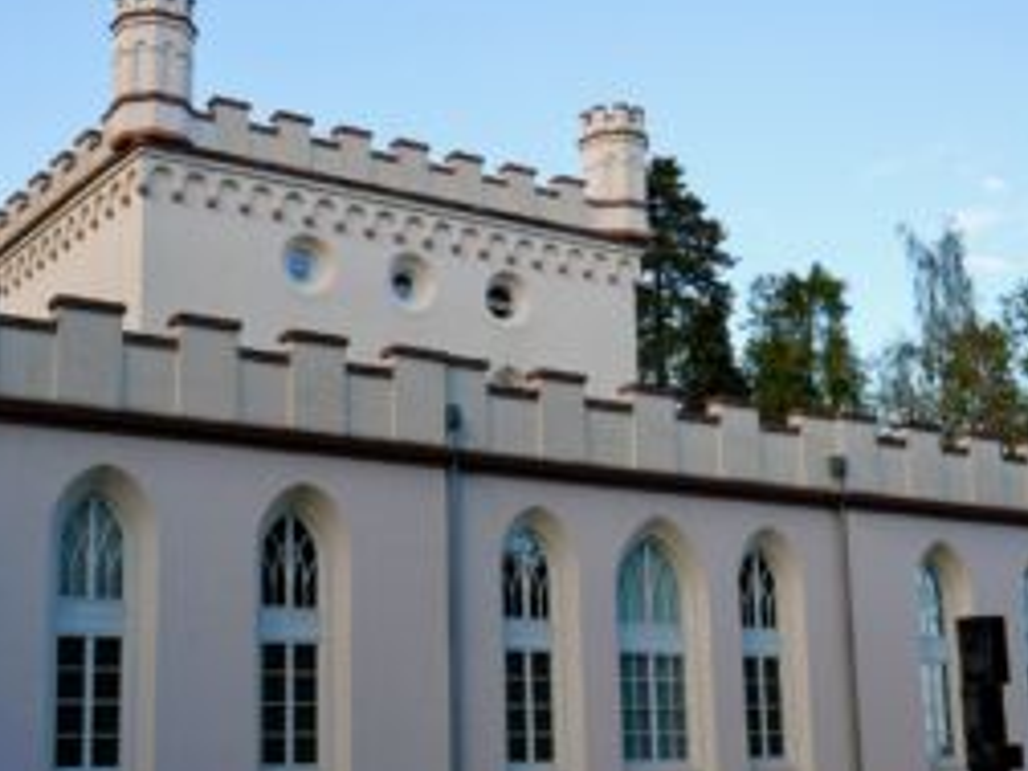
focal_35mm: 54
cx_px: 383
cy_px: 461
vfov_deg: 27.0
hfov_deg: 35.3
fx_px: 1604
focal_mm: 17
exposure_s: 1/800
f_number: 3.1
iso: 200
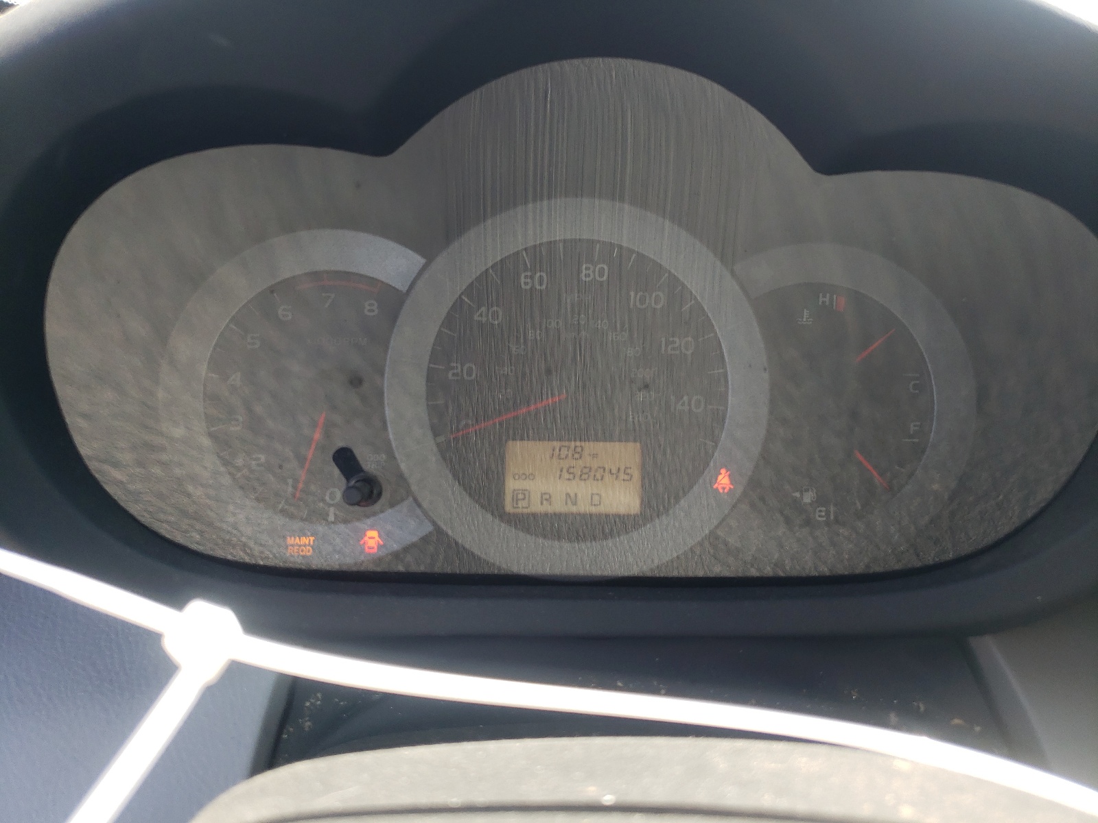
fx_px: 825
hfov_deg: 67.3
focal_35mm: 26
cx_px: 549
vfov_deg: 53.1
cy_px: 412
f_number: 1.5
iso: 50
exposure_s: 1/323
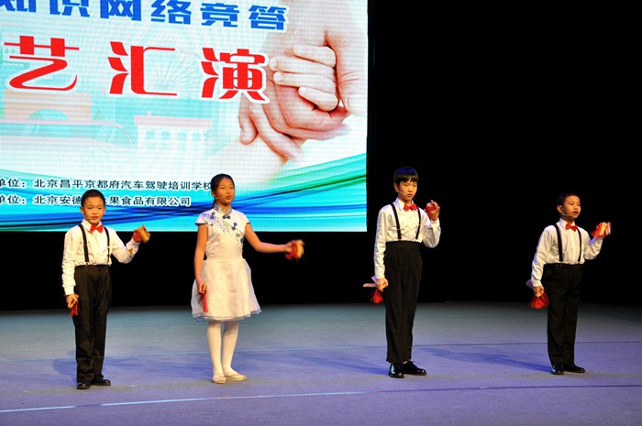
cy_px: 213
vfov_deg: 17.5
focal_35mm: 78
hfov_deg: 26.0
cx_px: 321
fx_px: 1389
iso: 200
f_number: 6.7
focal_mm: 52
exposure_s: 1/30
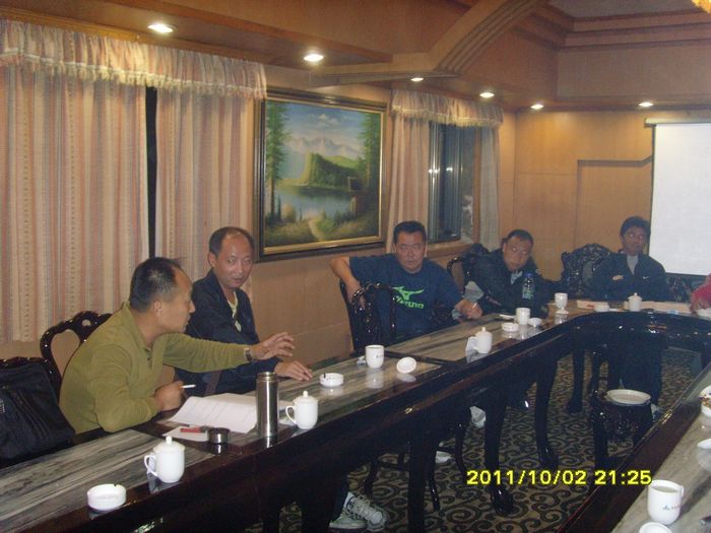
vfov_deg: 36.8
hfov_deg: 47.9
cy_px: 266
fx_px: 801
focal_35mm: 39
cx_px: 356
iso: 320
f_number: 3.5
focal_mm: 6.6
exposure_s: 1/45
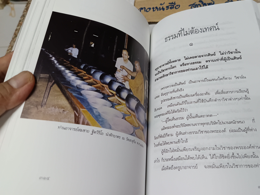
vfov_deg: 48.0
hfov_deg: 61.4
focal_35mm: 29
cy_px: 80
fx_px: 218
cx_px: 147
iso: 1196
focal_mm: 5.31
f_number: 1.7
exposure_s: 1/50
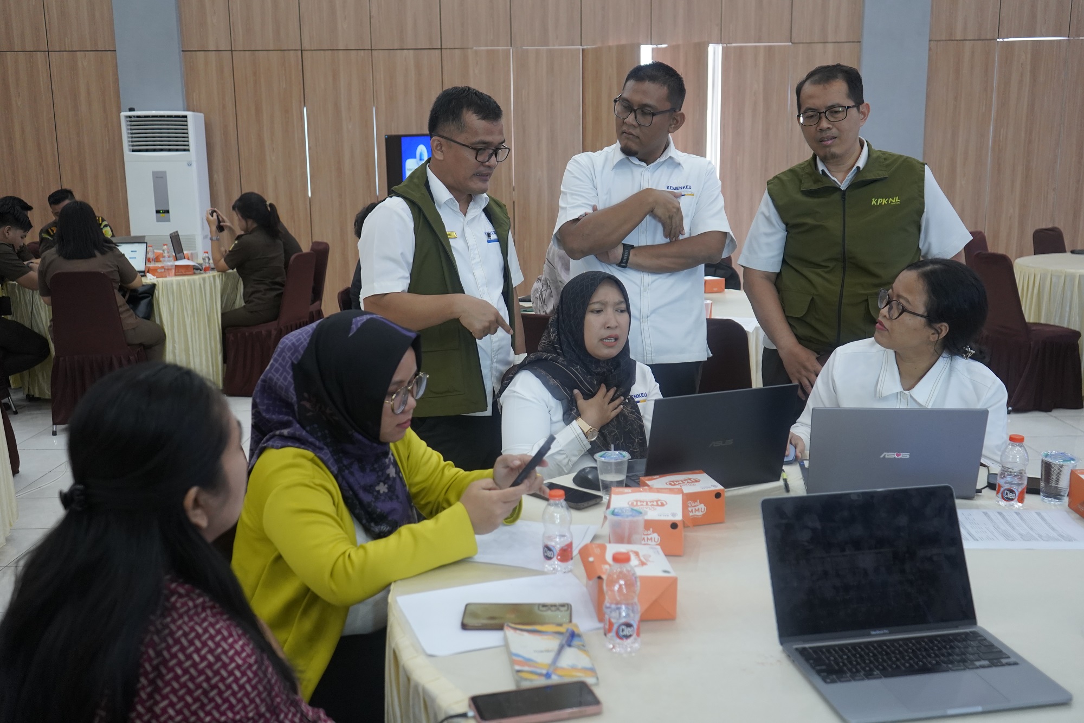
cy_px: 362
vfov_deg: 40.0
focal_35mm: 33
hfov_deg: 57.2
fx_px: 994
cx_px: 542
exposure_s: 1/160
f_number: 4
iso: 2500
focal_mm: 33
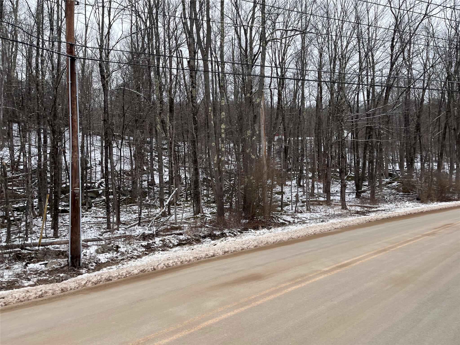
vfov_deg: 53.1
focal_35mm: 26
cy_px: 172
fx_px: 346
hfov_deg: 67.3
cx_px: 230
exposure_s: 1/122
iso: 32
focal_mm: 5.1
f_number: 1.6
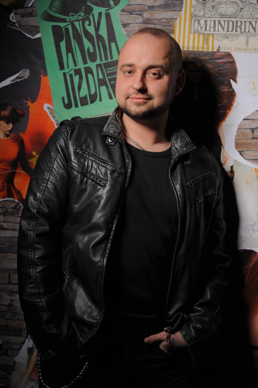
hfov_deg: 16.0
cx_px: 129
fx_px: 915
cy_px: 194
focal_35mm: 85
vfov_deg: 23.9
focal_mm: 85
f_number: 5
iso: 200
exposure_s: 1/160
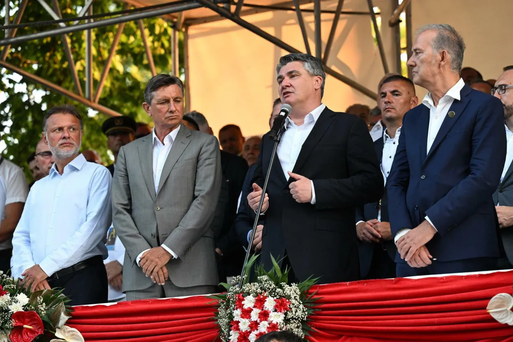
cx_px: 256
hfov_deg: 19.5
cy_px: 171
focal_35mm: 105
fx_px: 1496
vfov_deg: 13.0
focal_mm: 105
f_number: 4
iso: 2000
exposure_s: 1/500
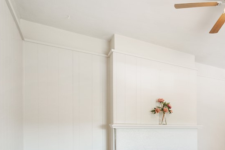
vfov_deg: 38.7
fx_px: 200
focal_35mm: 32
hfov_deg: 48.7
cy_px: 130
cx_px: 223
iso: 500
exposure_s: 1/30
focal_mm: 16
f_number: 2.8
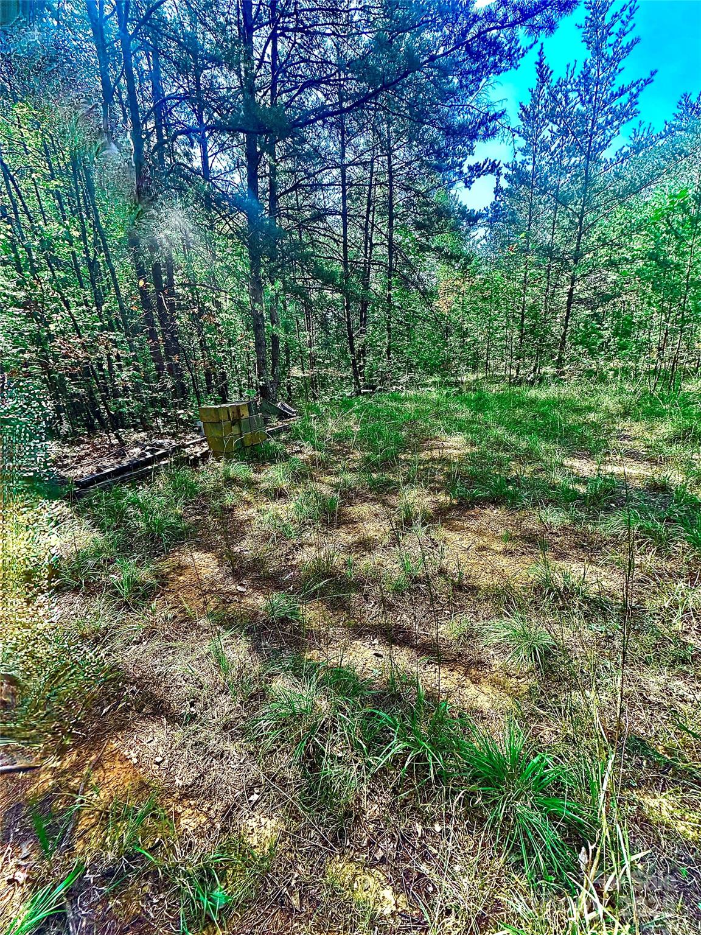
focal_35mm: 14
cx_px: 350
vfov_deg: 102.1
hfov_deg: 85.7
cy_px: 468
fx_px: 378
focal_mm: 2.22
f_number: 2.2
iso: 40
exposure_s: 1/161
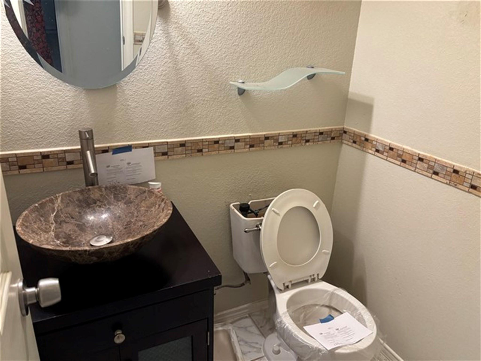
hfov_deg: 67.3
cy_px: 180
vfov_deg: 53.0
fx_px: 361
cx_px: 240
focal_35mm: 26
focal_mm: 5.96
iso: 250
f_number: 1.6
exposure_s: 1/60
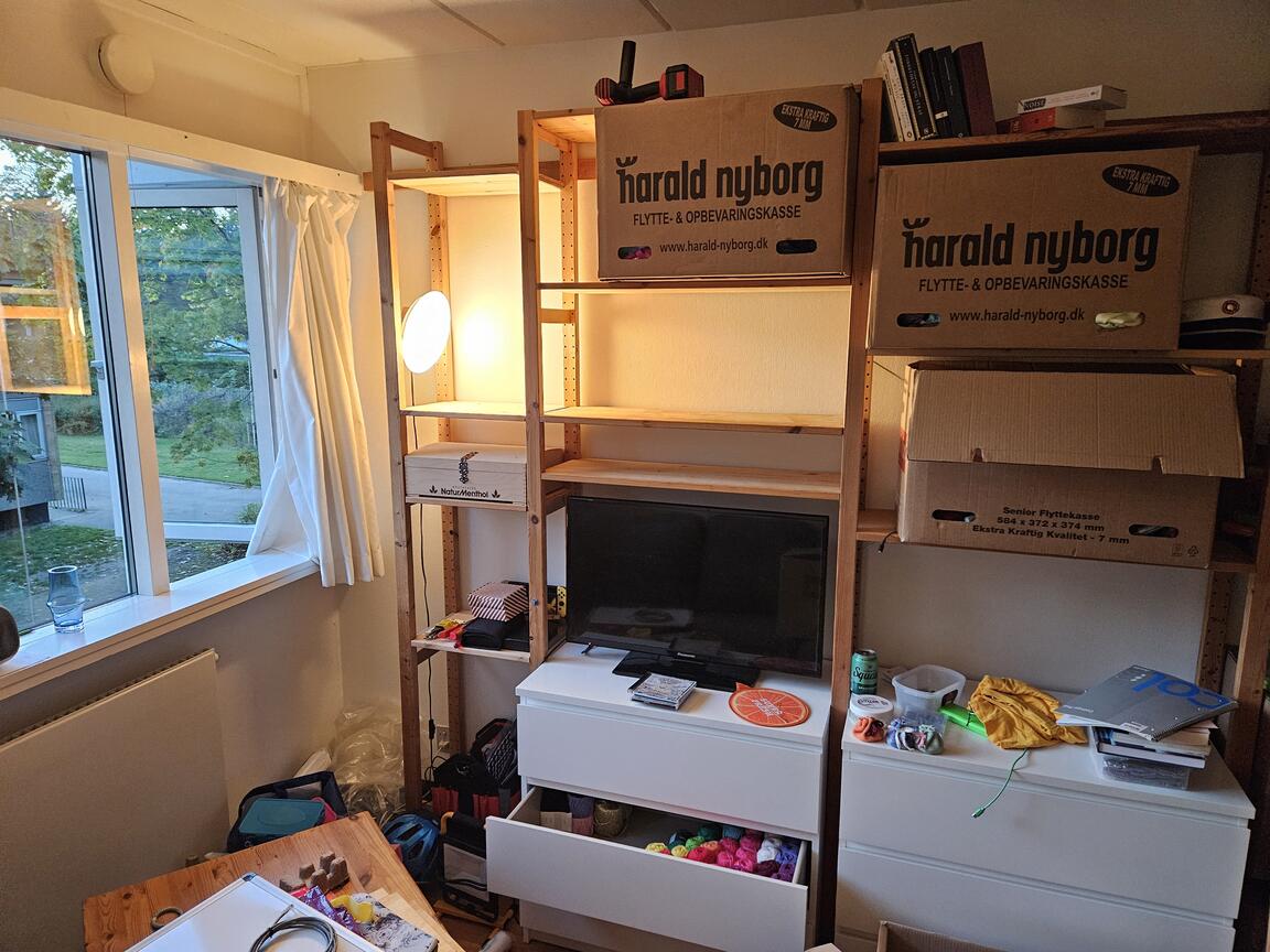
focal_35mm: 23
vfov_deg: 58.9
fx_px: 844
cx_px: 635
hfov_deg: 73.9
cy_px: 476
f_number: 1.8
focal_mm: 5.4
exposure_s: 1/100
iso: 640
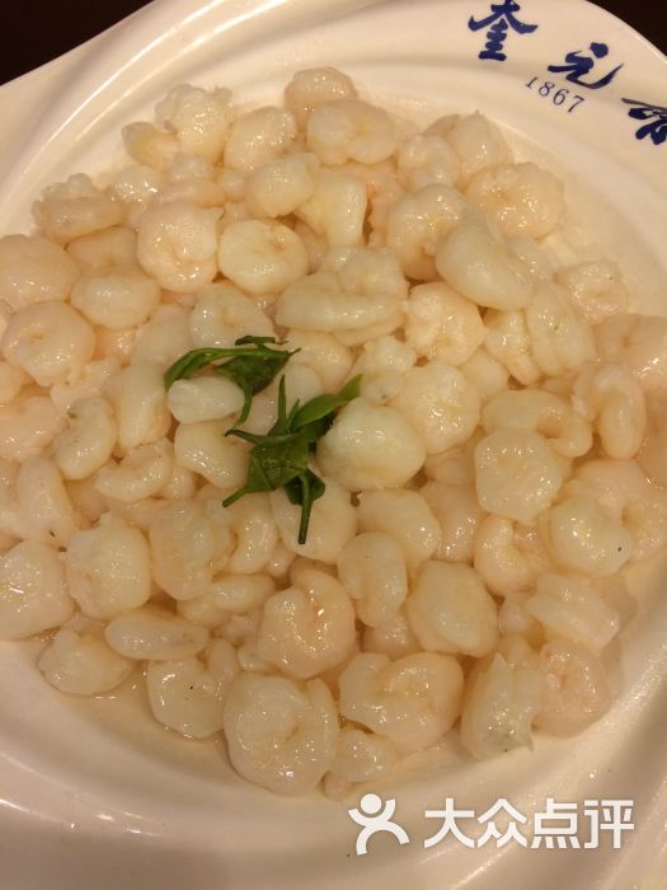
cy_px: 445
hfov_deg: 48.2
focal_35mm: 29
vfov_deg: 61.7
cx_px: 334
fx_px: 745
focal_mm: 4.15
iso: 125
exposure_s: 1/30
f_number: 2.2
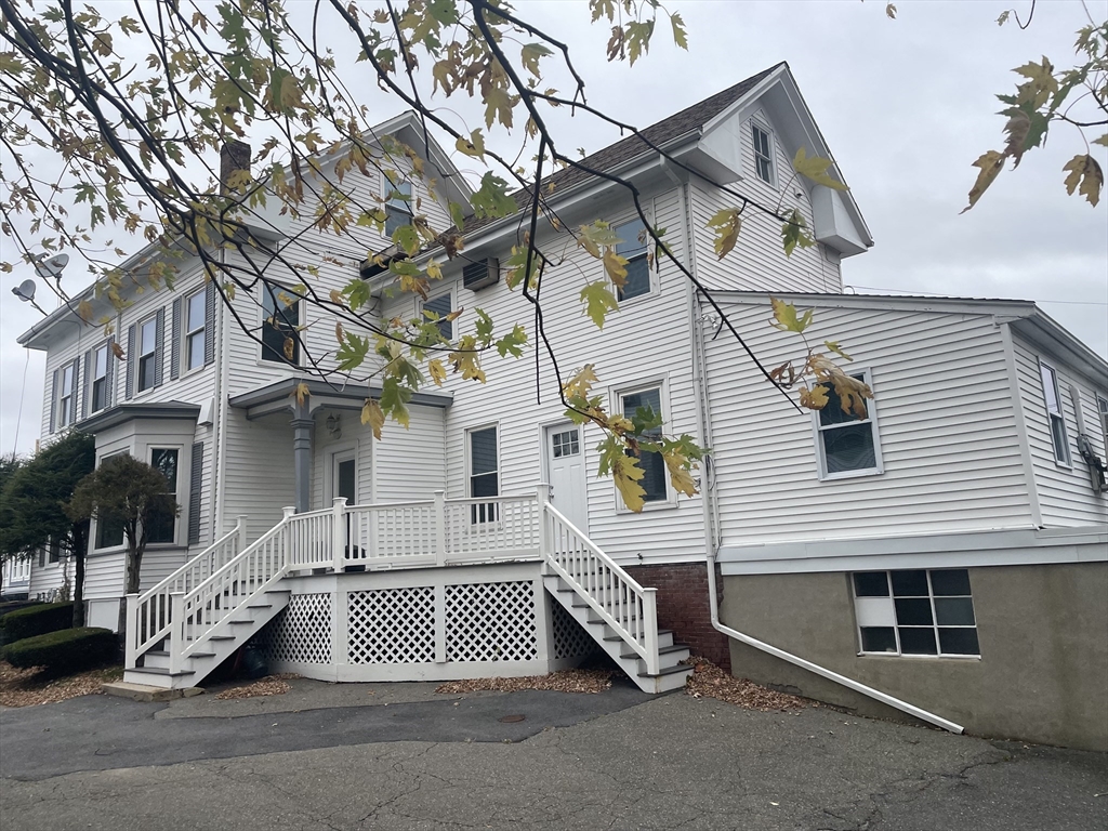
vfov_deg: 53.1
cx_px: 554
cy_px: 416
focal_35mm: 26
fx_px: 832
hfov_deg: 67.3
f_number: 1.6
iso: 50
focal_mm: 4.2
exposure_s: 1/875
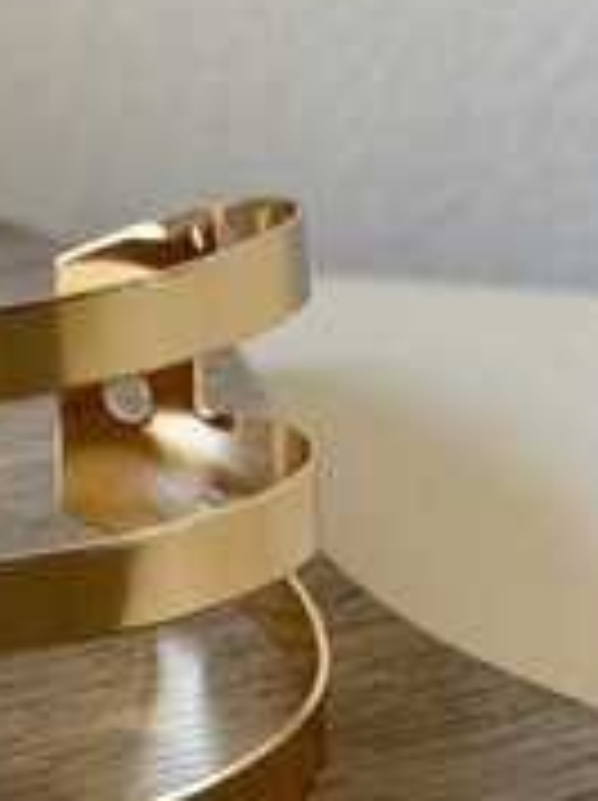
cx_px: -22
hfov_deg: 10.2
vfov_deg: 13.7
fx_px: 3325
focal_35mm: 144
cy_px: 416
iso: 100
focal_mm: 6.76
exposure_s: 1/60
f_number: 1.78
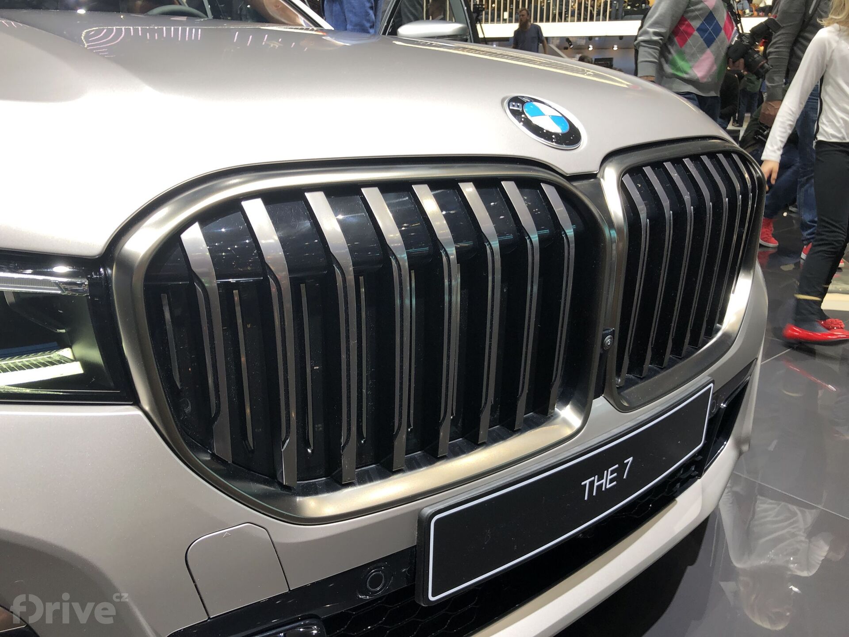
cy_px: 318
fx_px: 687
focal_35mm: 28
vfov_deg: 49.7
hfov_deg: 63.4
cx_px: 424
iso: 20
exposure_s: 1/61
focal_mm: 3.99
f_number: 1.8
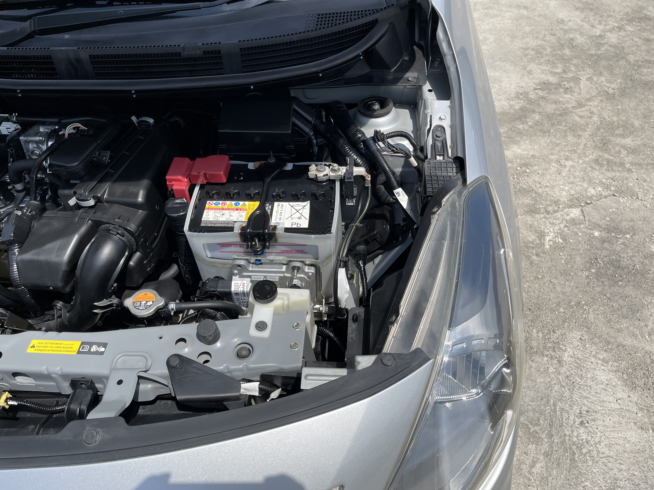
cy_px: 245
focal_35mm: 26
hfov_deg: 67.3
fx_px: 491
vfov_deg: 53.1
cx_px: 327
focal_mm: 5.1
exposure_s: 1/3663
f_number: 1.6
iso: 32
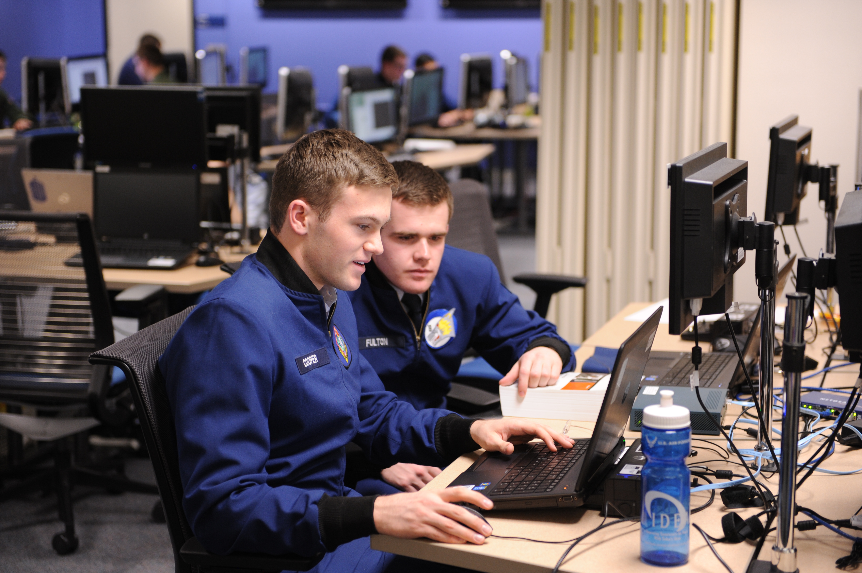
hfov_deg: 28.9
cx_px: 431
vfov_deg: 19.4
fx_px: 1675
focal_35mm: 70
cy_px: 286
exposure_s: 1/60
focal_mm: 70
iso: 1000
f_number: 2.8
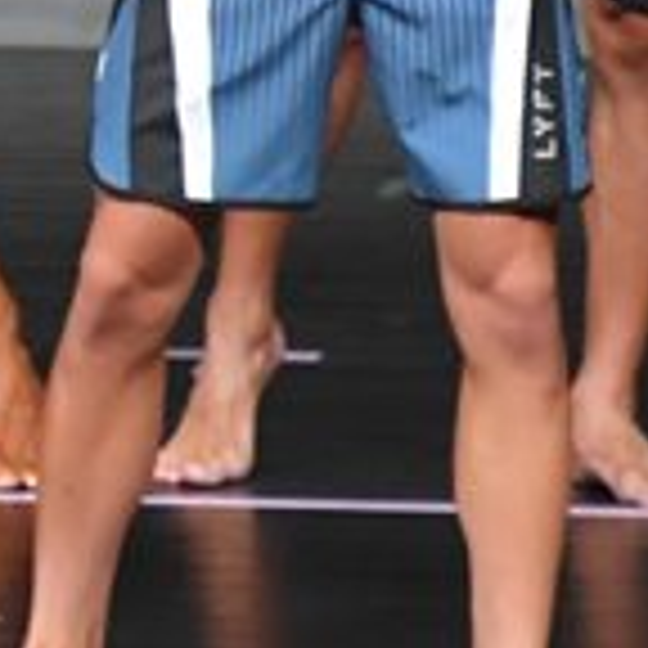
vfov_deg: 1.1
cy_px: -198
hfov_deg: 1.1
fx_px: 33314
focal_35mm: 1573
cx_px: -803
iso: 4000
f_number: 5.6
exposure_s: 1/400
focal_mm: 230
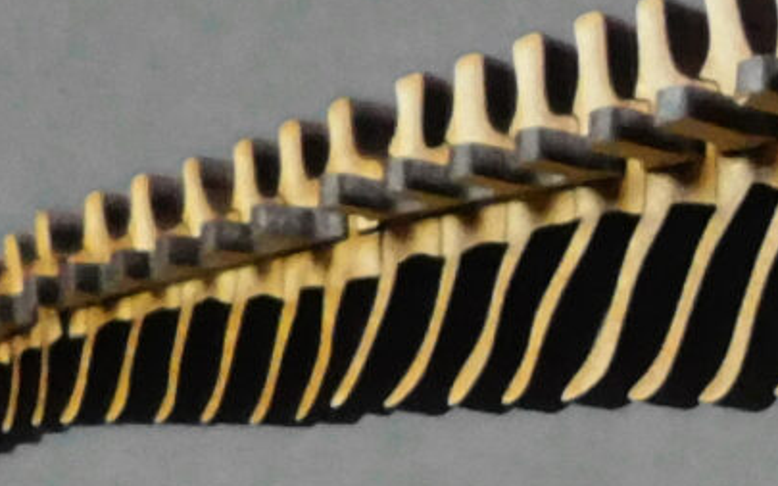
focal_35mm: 154
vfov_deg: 8.2
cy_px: 911
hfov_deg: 11.6
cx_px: 1775
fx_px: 3265
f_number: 3
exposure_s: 1/15
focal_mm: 4
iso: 400
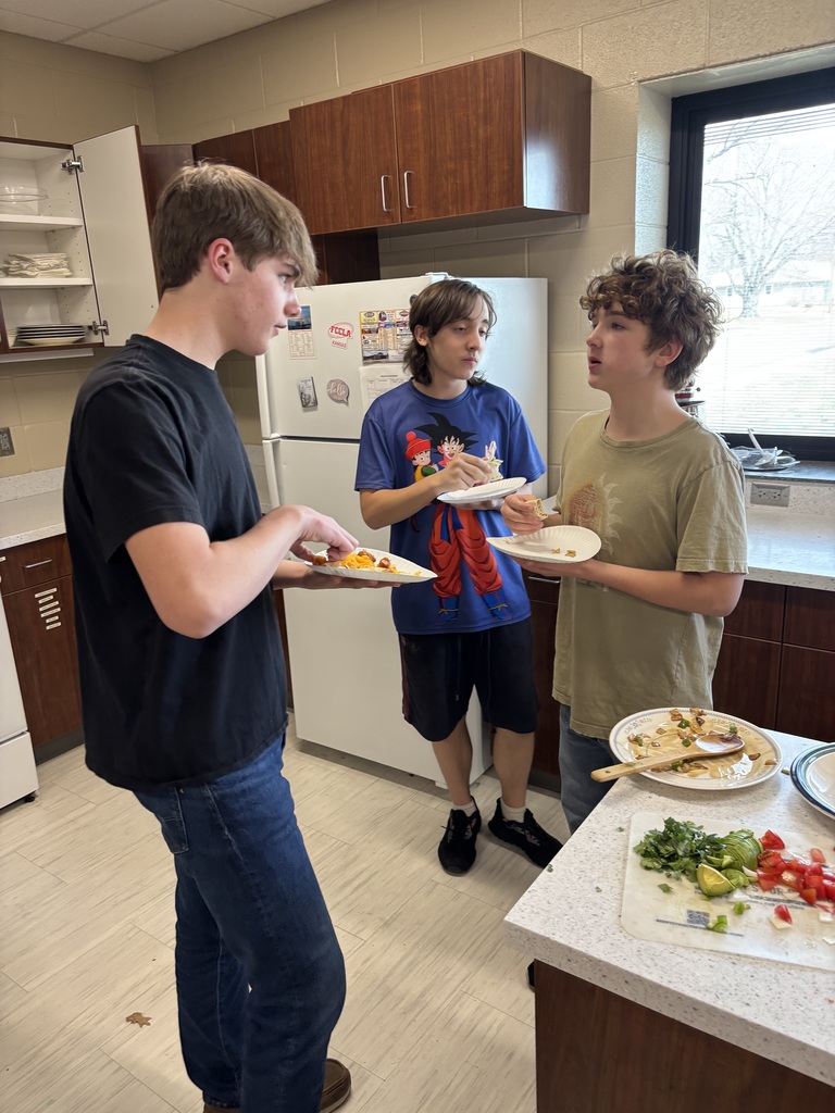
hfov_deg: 53.1
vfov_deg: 67.3
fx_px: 836
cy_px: 556
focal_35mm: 26
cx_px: 418
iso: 125
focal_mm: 5.96
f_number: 1.6
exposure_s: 1/100
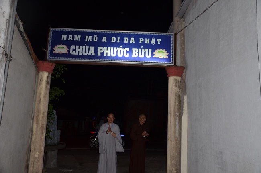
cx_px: 130
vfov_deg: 39.8
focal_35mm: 33
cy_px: 86
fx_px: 239
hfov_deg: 57.3
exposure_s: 1/60
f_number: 4.5
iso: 640
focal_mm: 22
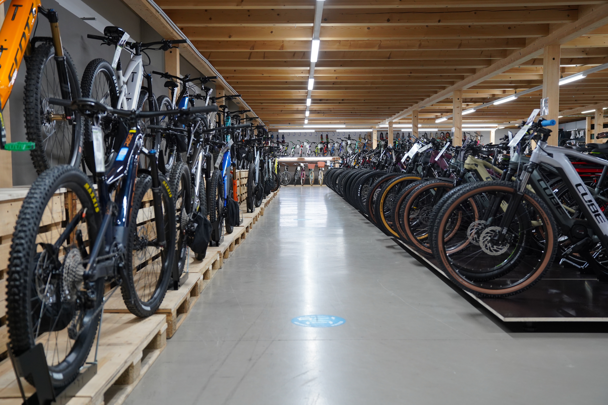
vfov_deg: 34.2
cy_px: 202
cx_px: 304
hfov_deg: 49.6
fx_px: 659
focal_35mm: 39
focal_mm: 39
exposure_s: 1/160
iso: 1600
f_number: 3.5
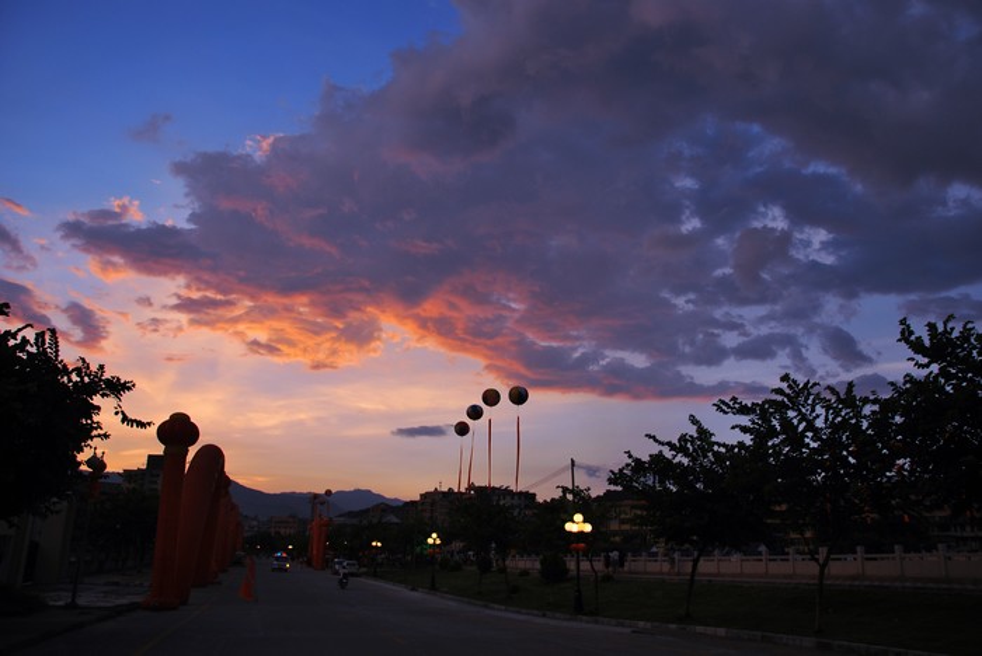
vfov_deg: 48.0
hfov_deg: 67.3
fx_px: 737
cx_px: 491
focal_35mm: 27
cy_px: 328
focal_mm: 18
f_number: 5.6
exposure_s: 1/125
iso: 200
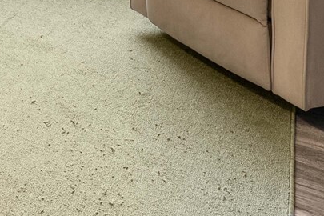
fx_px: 603
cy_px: -233
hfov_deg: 25.5
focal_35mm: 67
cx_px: -108
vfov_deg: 15.6
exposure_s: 1/8
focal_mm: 16
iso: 1000
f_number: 7.1
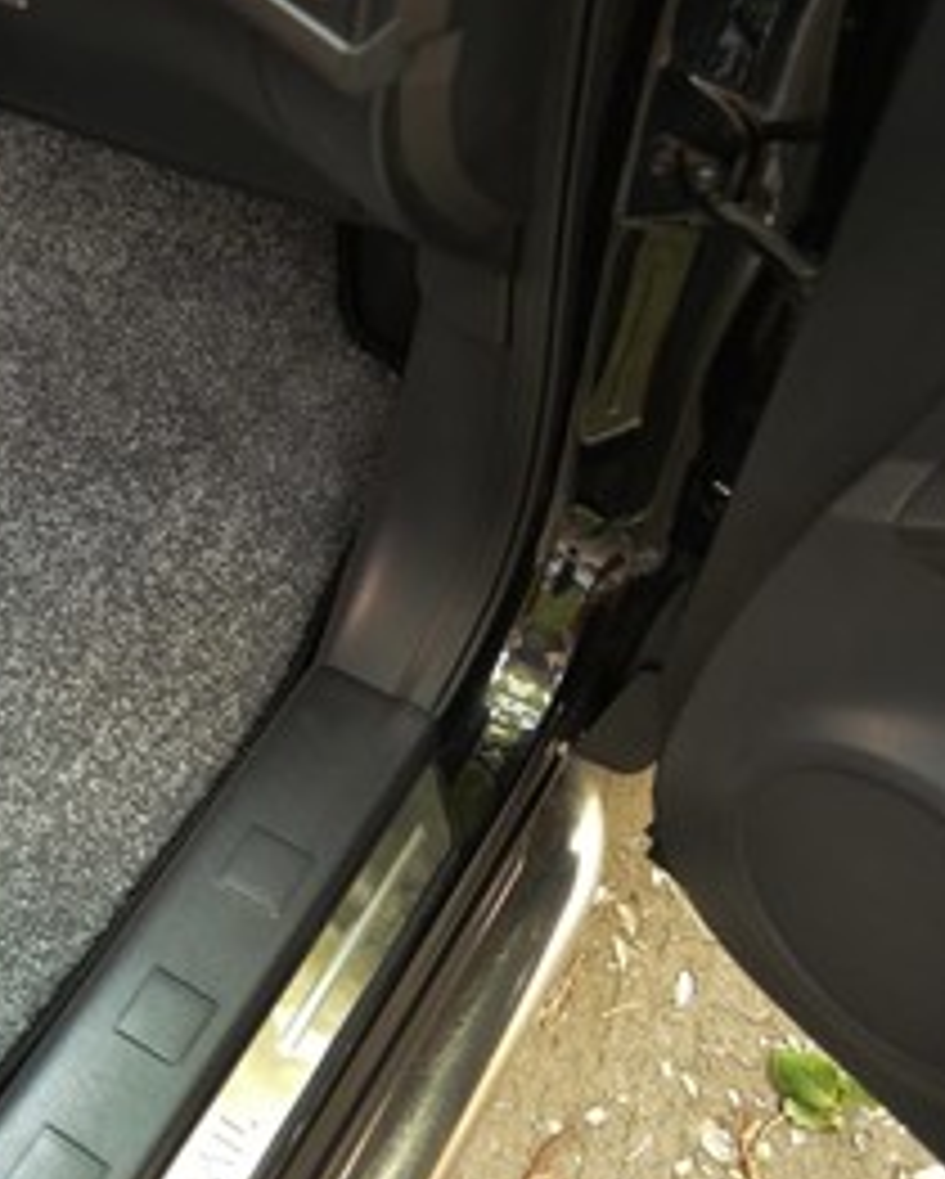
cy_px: 572
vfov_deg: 41.1
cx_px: 14
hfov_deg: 31.2
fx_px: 1571
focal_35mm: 45
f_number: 3.8
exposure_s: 1/30
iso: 1800
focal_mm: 20
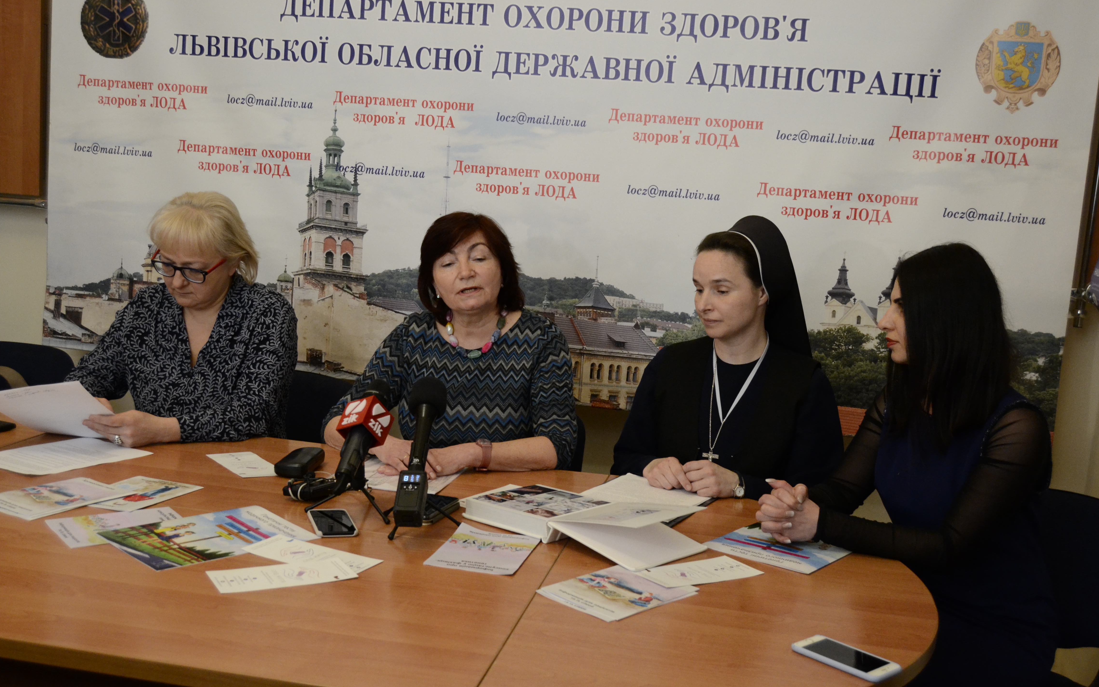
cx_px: 550
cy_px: 352
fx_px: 1198
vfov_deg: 32.0
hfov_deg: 49.3
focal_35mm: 40
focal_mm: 26
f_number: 5
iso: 1600
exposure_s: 1/40
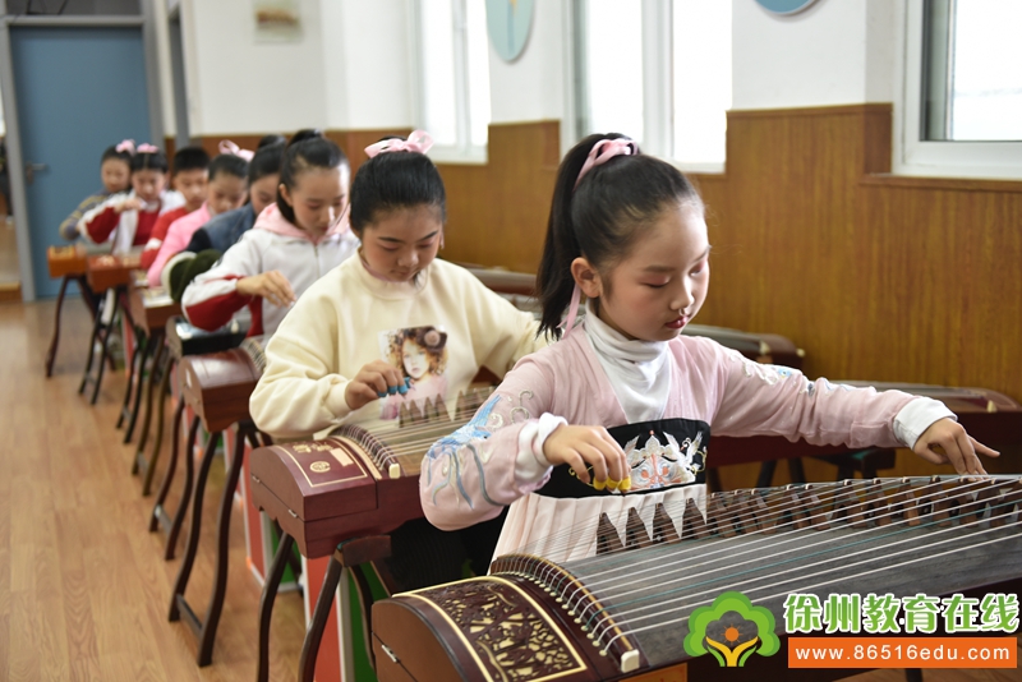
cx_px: 511
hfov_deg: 44.5
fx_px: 1249
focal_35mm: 44
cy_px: 341
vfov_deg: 30.5
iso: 560
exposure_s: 1/50
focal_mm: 44
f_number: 2.8
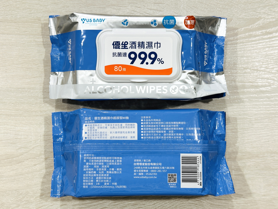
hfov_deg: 39.7
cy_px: 104
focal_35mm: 48
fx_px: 385
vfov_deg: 30.3
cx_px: 139
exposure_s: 1/60
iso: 80
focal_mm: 6.86
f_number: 1.78
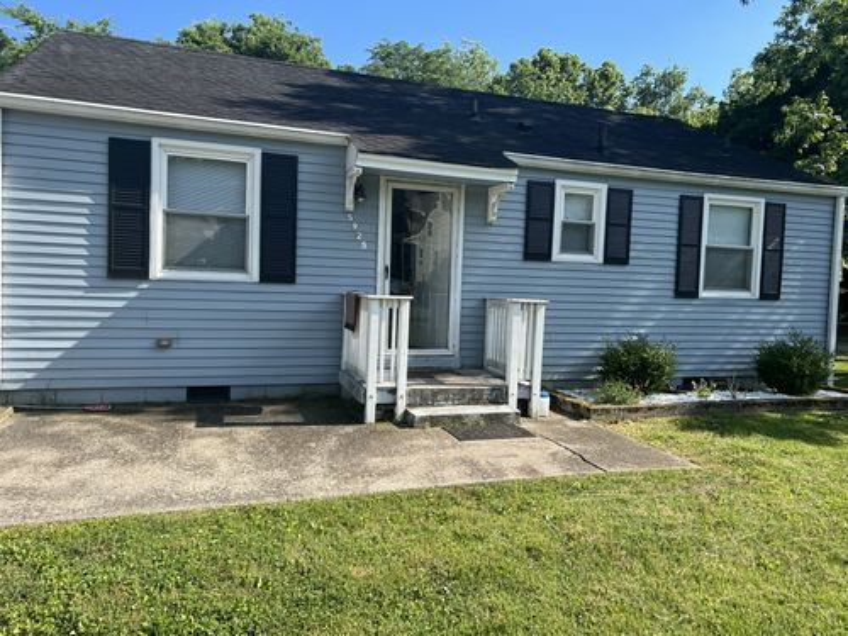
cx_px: 424
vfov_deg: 53.1
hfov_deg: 67.3
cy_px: 318
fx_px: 637
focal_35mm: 26
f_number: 1.5
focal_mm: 5.7
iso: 50
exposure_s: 1/2123
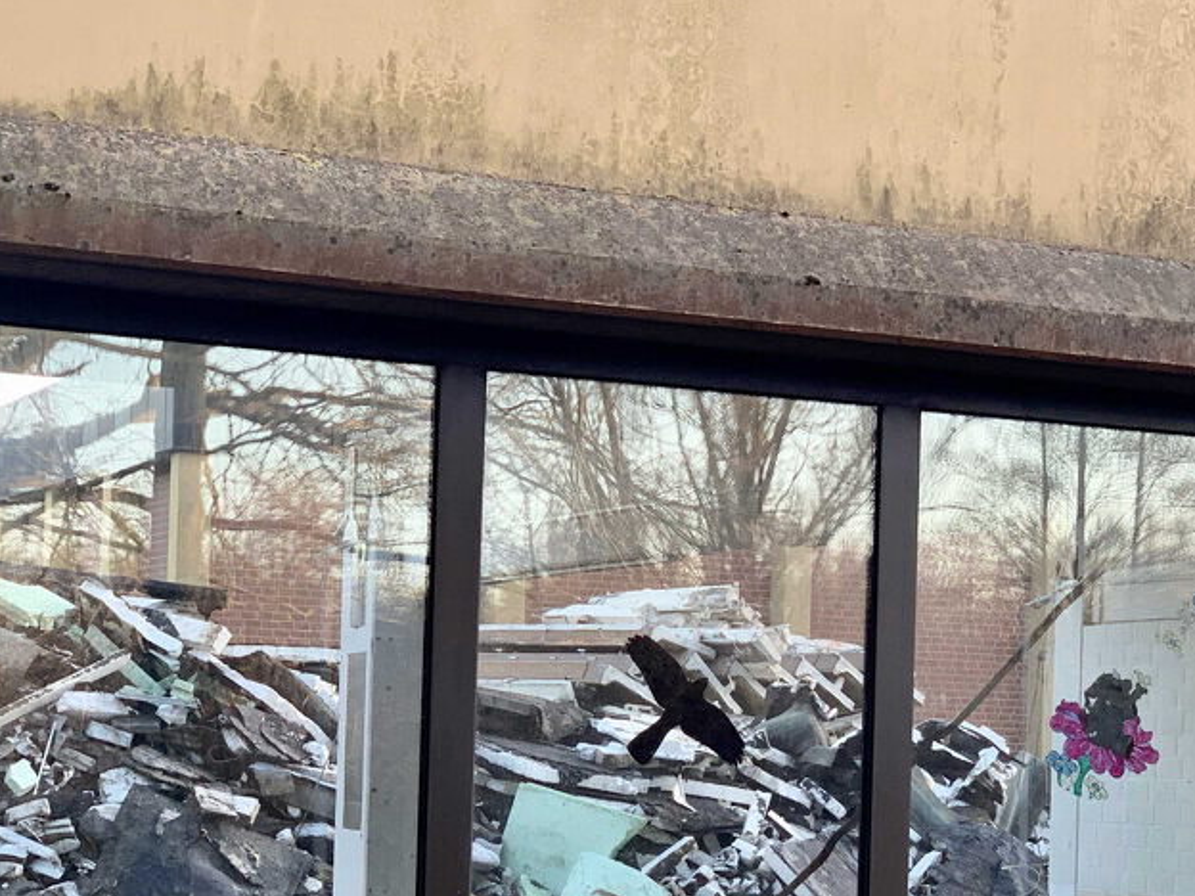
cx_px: 764
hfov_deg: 23.2
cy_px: 703
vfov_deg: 17.4
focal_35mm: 84
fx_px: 2900
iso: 100
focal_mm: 6
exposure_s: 1/122
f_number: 2.4
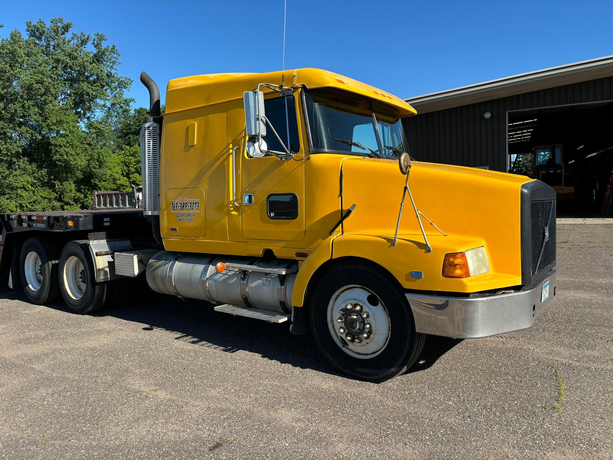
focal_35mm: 26
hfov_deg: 67.3
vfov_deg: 53.1
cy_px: 230
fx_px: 460
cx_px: 306
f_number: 1.6
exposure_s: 1/2342
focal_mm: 5.96
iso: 50
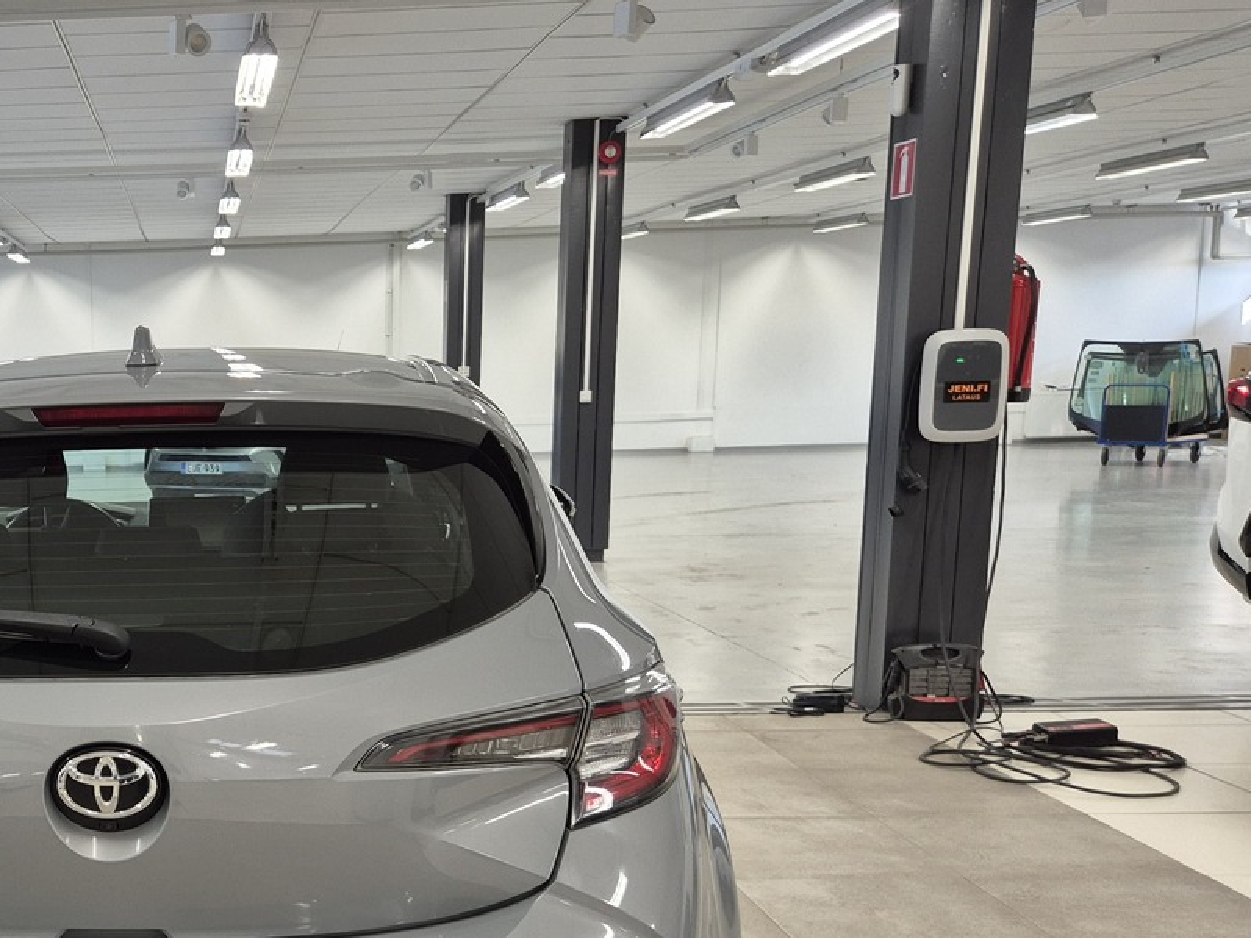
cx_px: 100
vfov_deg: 31.0
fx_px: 1662
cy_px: 702
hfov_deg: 38.1
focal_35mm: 46
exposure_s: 1/180
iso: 100
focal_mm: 5.4
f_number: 1.8
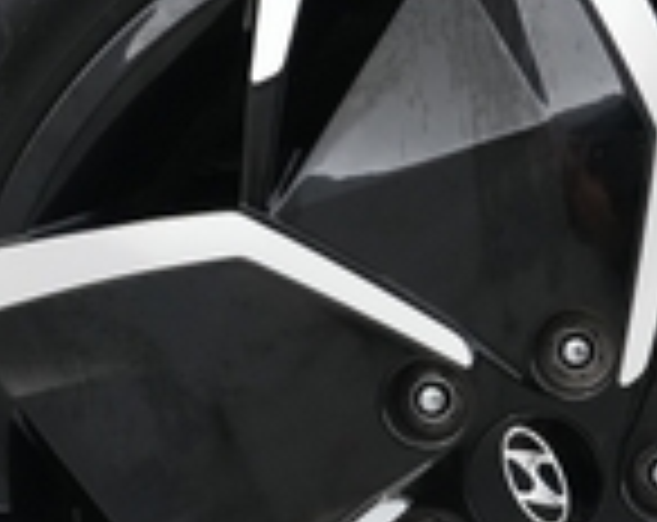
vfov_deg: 15.3
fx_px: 1920
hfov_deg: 19.2
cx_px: 526
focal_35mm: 99
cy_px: 495
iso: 4000
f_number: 2.8
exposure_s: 1/160
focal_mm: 24
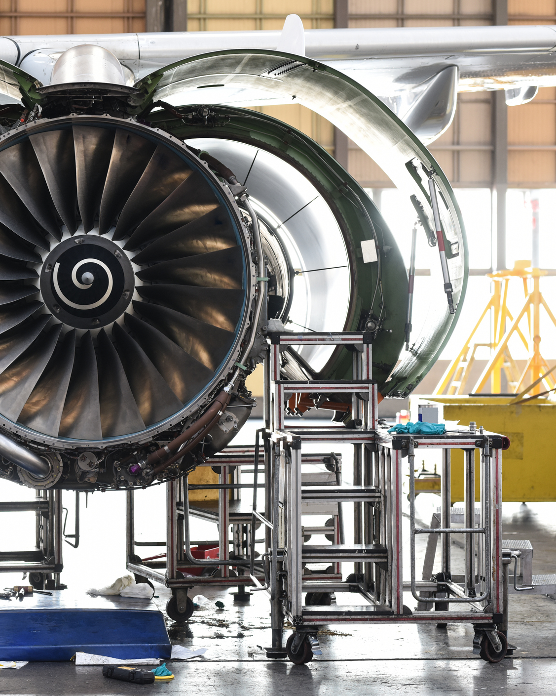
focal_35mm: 120
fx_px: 2469
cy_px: 347
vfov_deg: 16.0
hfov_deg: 12.8
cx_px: 141
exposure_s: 1/400
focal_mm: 85
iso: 400
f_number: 10
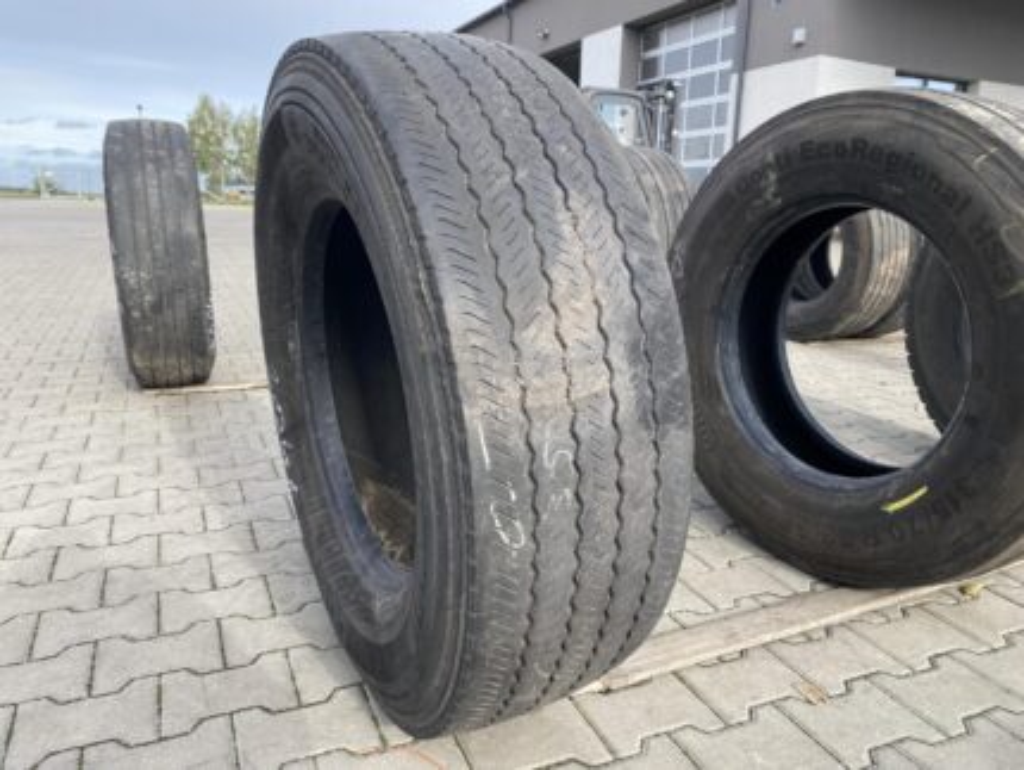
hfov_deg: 67.3
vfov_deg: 53.1
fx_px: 770
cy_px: 385
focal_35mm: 26
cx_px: 512
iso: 32
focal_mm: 4.25
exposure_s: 1/669
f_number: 1.8
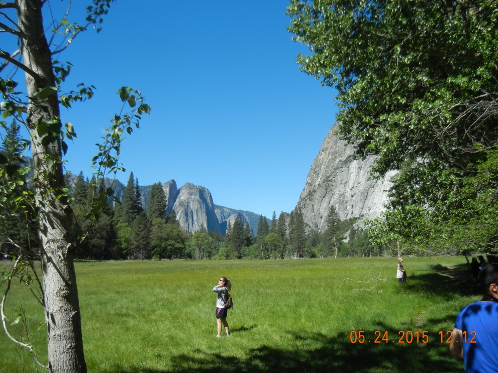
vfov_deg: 45.4
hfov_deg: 58.4
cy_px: 184
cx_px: 251
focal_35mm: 31
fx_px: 446
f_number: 7
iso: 160
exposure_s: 1/318
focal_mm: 5.4
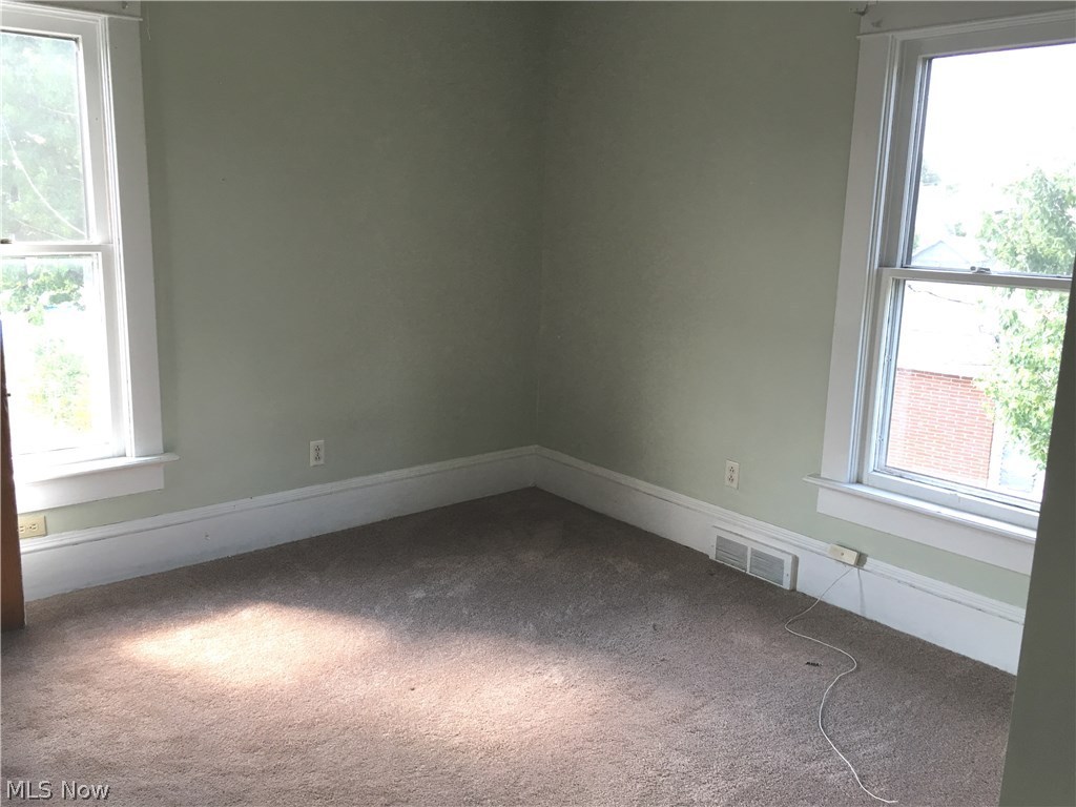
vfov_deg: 48.2
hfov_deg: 61.7
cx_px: 538
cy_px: 404
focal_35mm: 29
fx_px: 901
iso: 25
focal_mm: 4.15
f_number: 2.2
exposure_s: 1/40
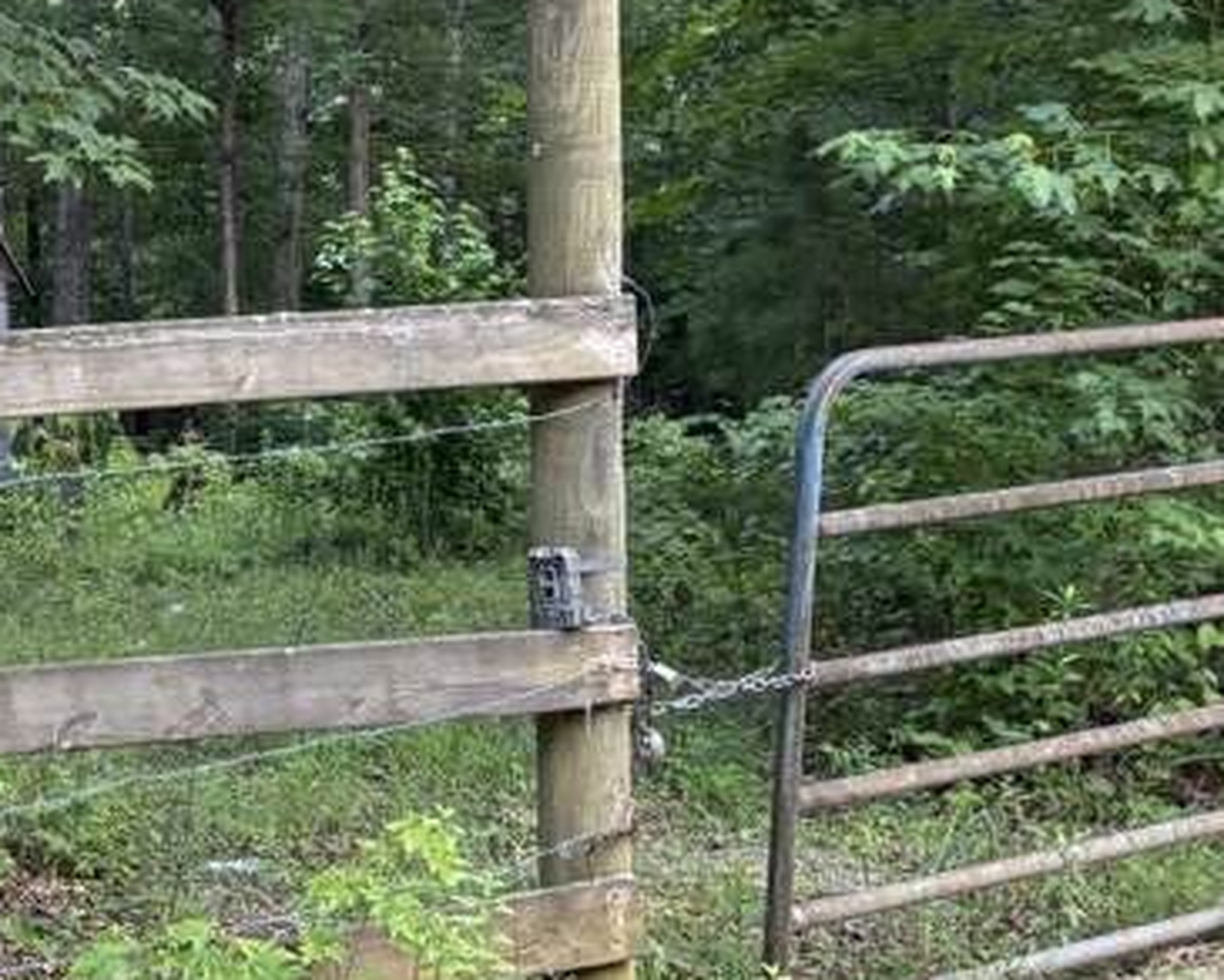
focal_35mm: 89
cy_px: 268
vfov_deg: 17.2
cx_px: -332
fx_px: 3224
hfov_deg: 19.9
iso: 125
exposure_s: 1/110
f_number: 1.6
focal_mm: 5.96
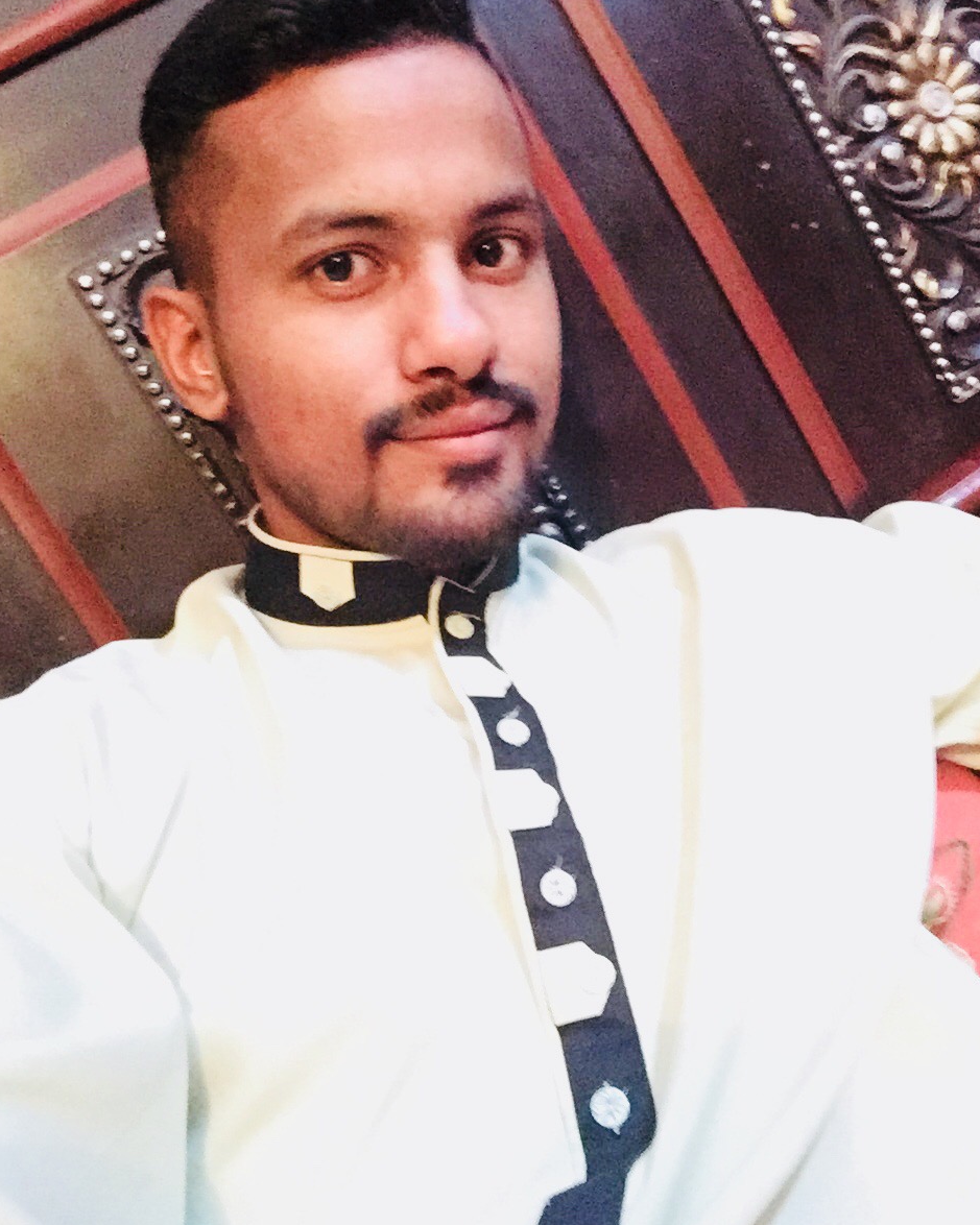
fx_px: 1197
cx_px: 497
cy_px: 584
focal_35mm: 33
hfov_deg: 44.5
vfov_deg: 54.2
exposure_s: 1/17
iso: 1000
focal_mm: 2.65
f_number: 2.2
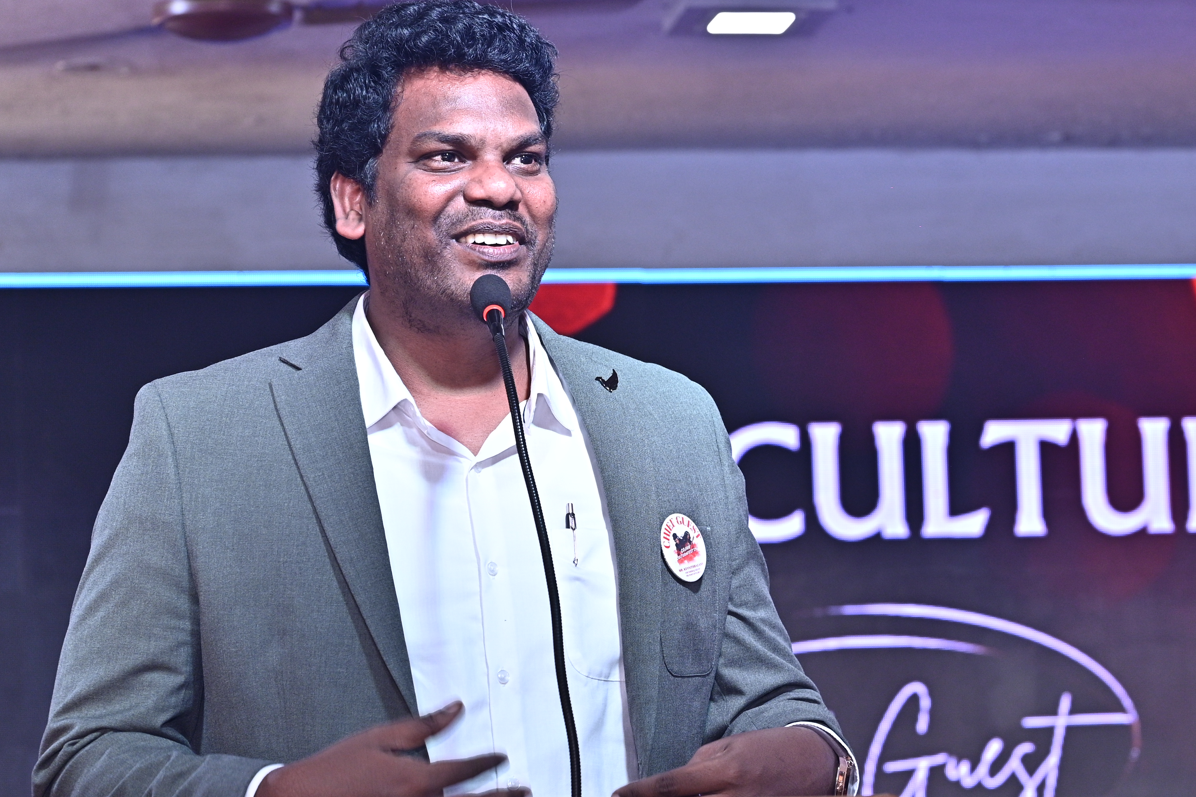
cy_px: 412
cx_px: 834
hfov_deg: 15.7
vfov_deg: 10.5
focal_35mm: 130
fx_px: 4319
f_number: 5.6
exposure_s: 1/125
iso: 500
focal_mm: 86
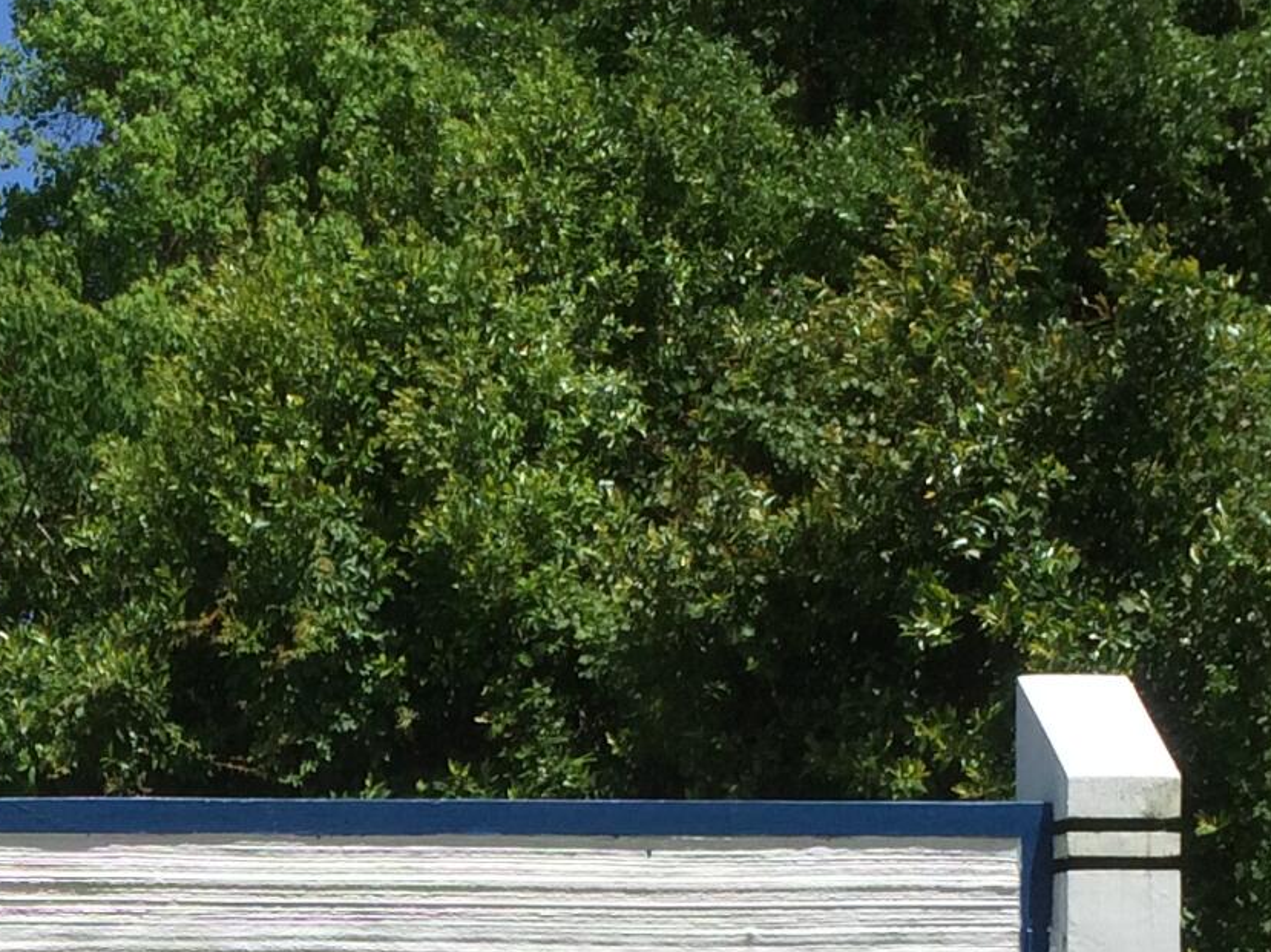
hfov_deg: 18.3
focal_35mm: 105
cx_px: 20
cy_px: 1332
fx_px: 3854
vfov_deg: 13.4
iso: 32
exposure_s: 1/2564
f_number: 2.2
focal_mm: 4.15
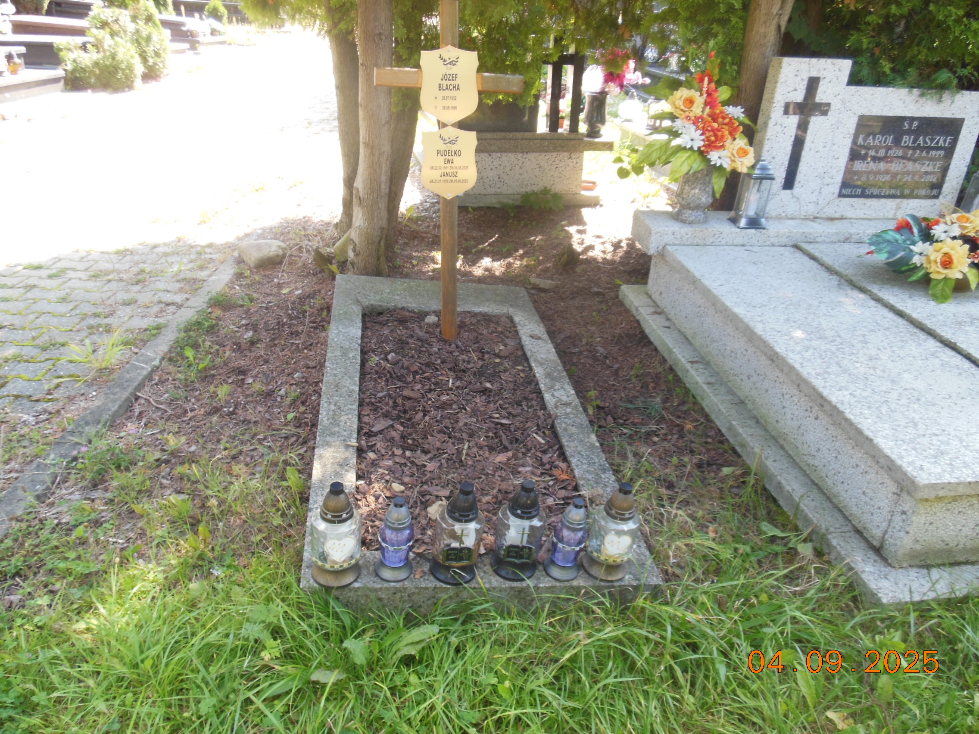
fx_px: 707
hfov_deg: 69.4
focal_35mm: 25
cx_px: 490
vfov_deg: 54.9
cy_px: 367
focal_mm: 4.5
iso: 125
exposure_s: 1/80
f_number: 3.2
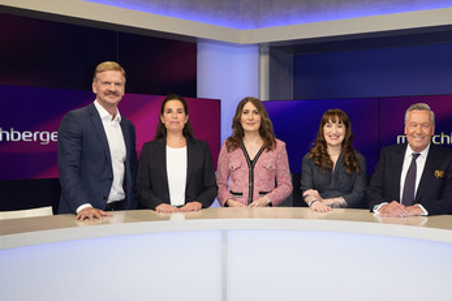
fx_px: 489
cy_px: 179
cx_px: 289
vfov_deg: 34.1
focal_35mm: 39
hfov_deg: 49.0
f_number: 5.6
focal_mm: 30
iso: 2000
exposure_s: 1/160
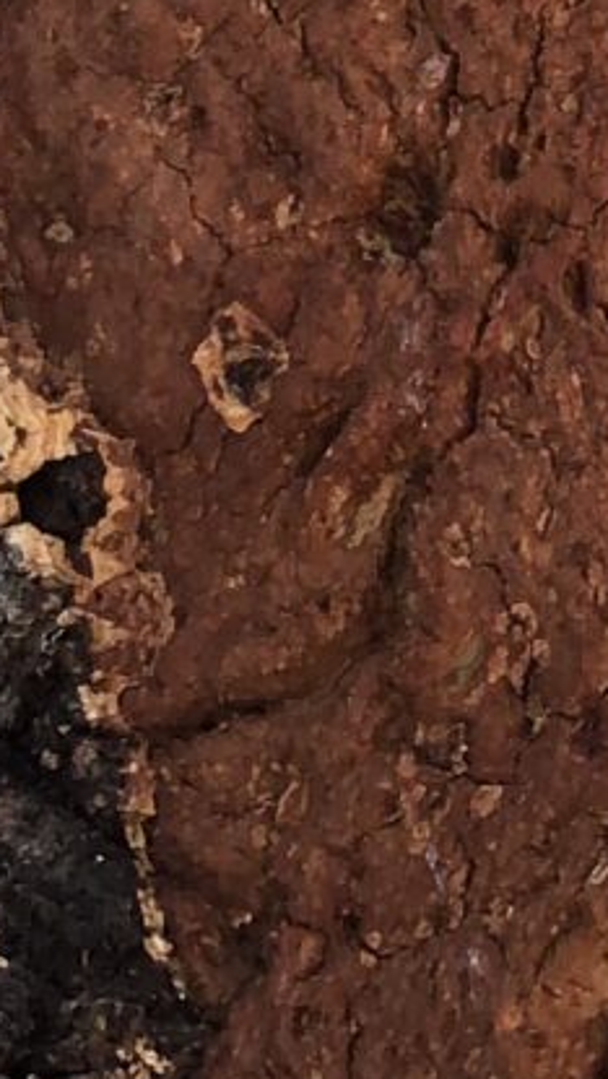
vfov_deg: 10.4
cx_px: 426
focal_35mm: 188
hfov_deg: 6.5
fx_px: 5378
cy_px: -1175
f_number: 1.8
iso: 20
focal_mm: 4
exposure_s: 1/162
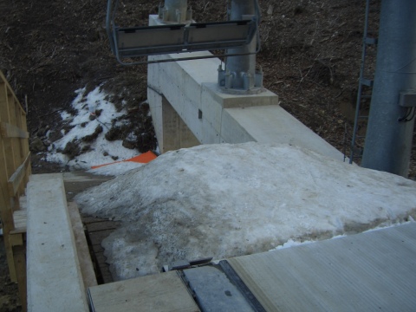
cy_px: 156
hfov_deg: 47.9
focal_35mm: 39
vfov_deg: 36.8
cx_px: 208
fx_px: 469
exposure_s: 1/60
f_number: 2.8
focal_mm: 8
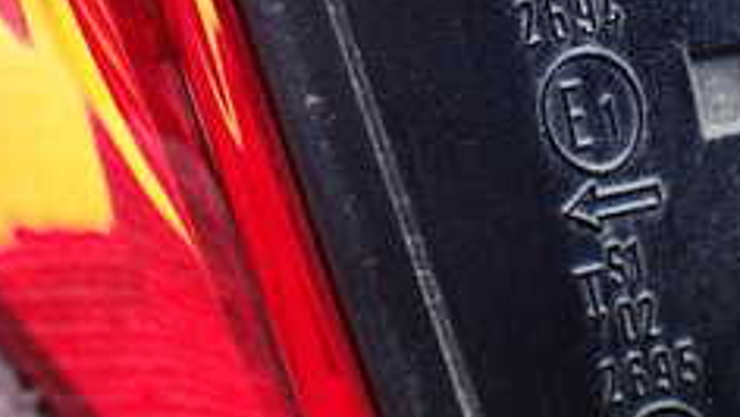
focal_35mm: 83
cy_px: -53
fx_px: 1629
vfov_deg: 14.2
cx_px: 524
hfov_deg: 25.4
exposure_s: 1/125
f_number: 2.3
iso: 400
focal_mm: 5.4
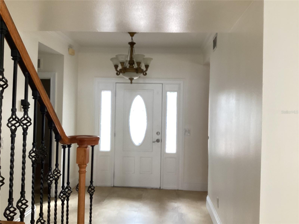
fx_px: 268
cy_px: 112
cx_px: 150
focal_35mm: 31
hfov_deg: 58.4
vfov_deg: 45.4
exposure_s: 1/60
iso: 125
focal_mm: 3.3
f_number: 2.4
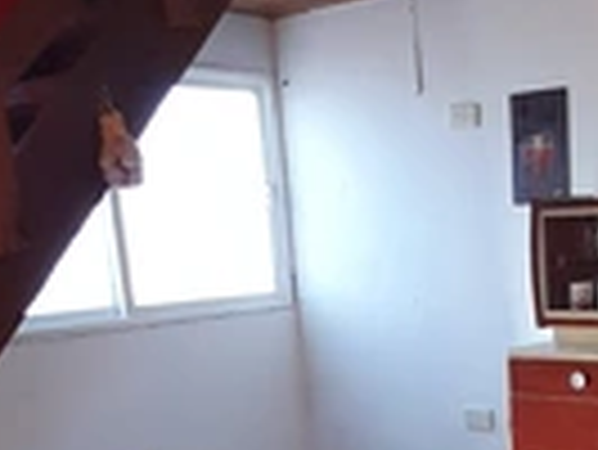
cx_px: 522
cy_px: 432
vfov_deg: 31.5
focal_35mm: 43
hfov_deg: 40.9
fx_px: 744
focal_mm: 1.42
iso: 50
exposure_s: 1/40
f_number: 2.2
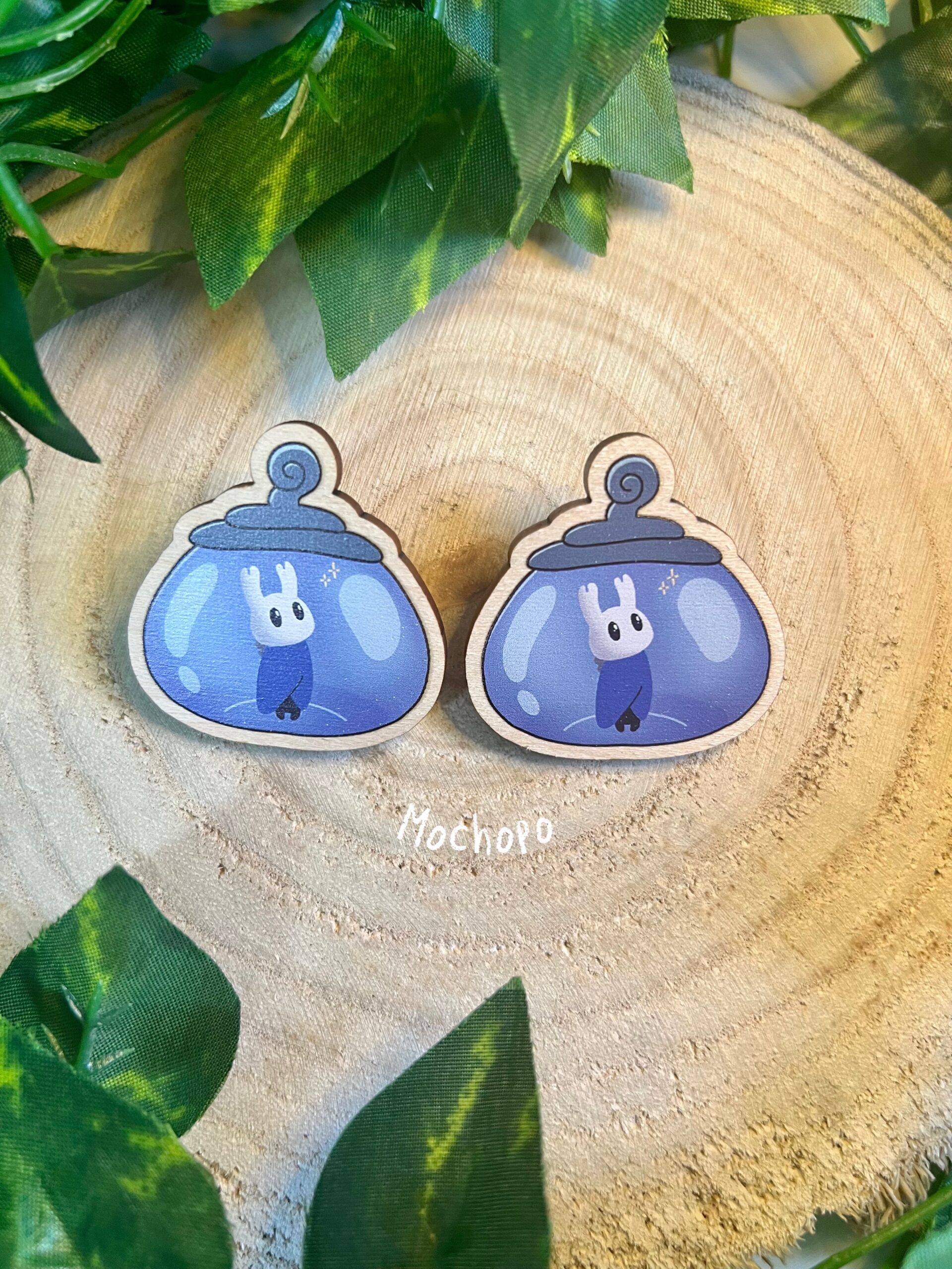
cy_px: 634
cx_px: 476
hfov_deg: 53.1
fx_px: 953
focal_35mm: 26
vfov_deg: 67.3
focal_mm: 5.7
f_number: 1.5
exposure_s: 1/50
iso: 100
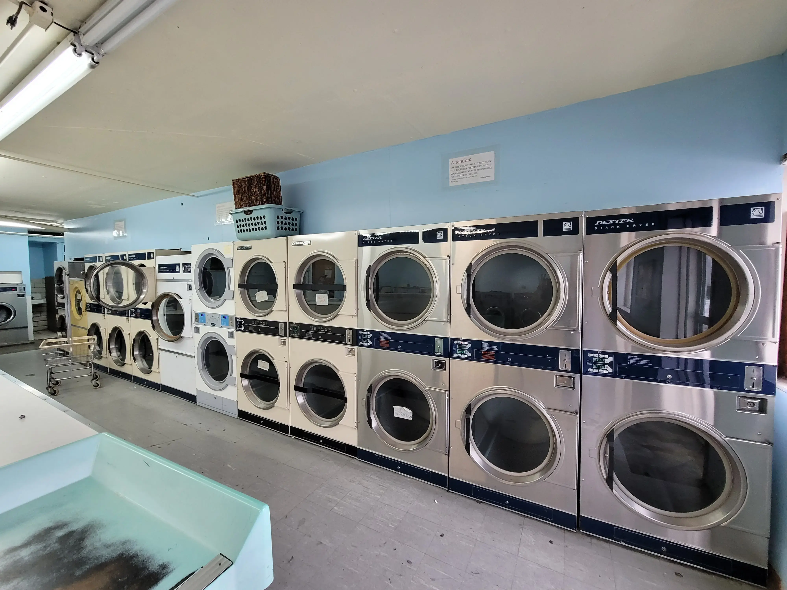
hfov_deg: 106.2
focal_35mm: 13
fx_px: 296
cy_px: 295
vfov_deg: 89.9
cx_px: 394
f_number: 2.2
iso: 250
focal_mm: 2.2
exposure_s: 1/60
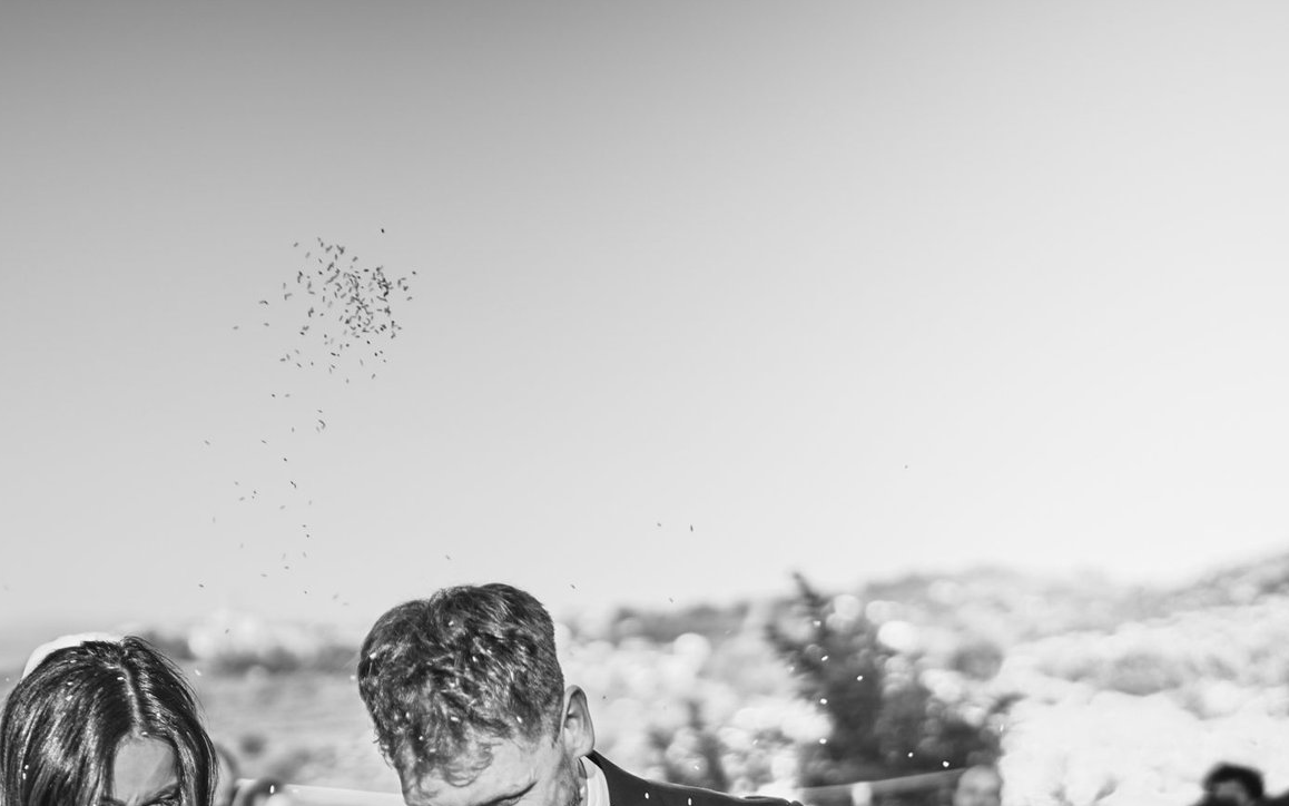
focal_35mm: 77
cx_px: 352
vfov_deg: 16.4
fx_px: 2705
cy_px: 926
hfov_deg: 26.5
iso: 100
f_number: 1.4
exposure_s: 1/1250
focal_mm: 35
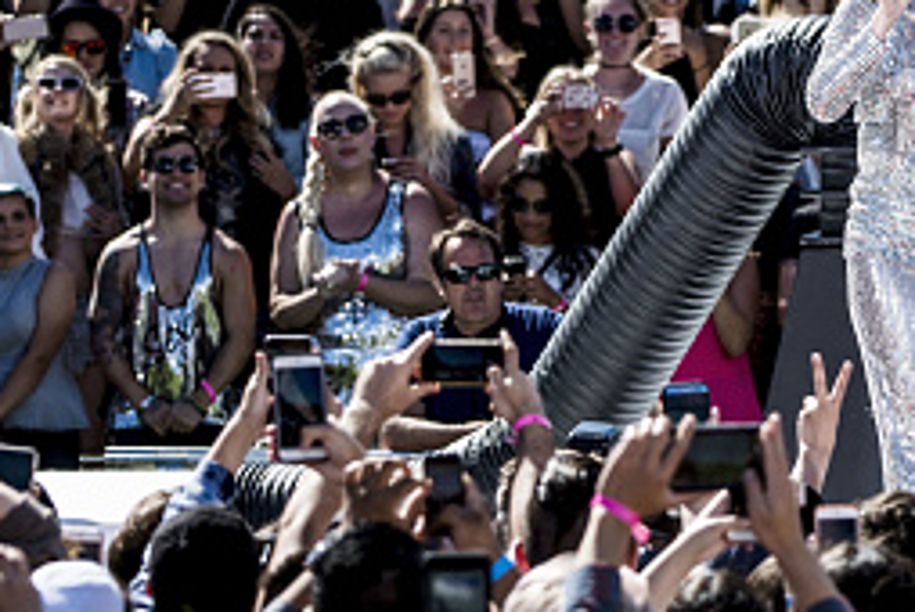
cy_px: 173
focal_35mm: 467
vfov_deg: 3.0
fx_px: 11883
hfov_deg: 4.4
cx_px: 947
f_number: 6.3
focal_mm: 200
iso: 400
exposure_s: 1/1250
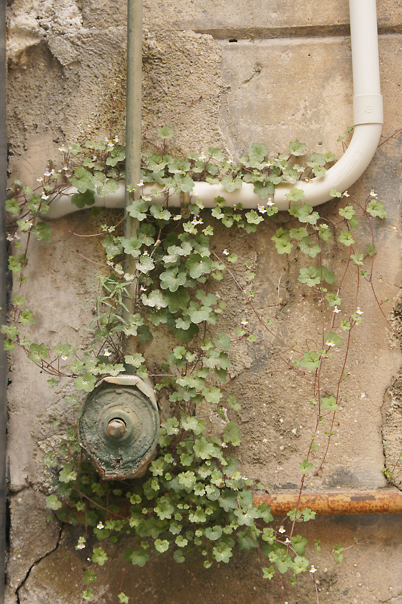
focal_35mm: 82
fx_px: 1384
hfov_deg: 16.5
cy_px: 302
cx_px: 201
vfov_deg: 24.6
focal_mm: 55
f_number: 4.5
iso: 100
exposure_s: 1/60
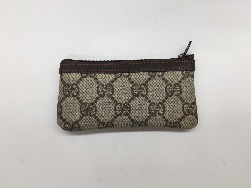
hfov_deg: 61.7
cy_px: 94
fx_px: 210
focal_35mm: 29
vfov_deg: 48.2
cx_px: 126
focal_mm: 4.15
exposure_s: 1/40
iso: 32
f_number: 2.2
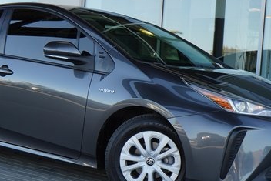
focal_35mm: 69
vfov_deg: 19.7
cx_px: 105
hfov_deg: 29.1
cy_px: 116
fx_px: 520
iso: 1000
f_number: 8
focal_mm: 38
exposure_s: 1/500
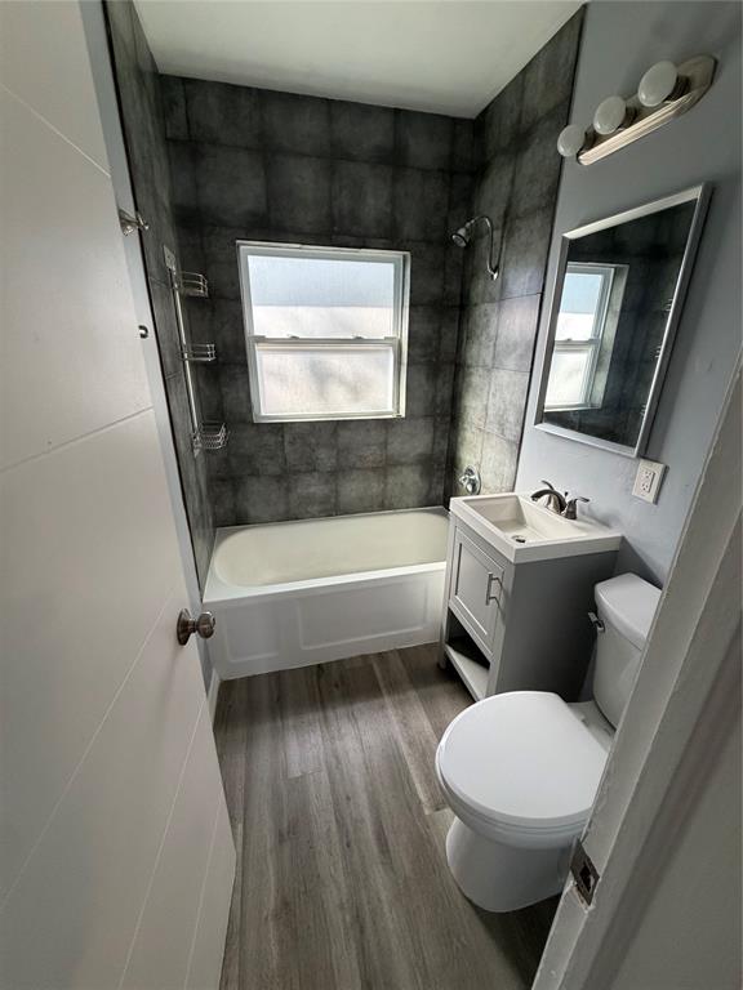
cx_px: 372
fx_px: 401
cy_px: 495
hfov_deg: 85.7
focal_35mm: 14
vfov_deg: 102.1
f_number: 2.2
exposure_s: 1/120
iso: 320
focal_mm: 2.22
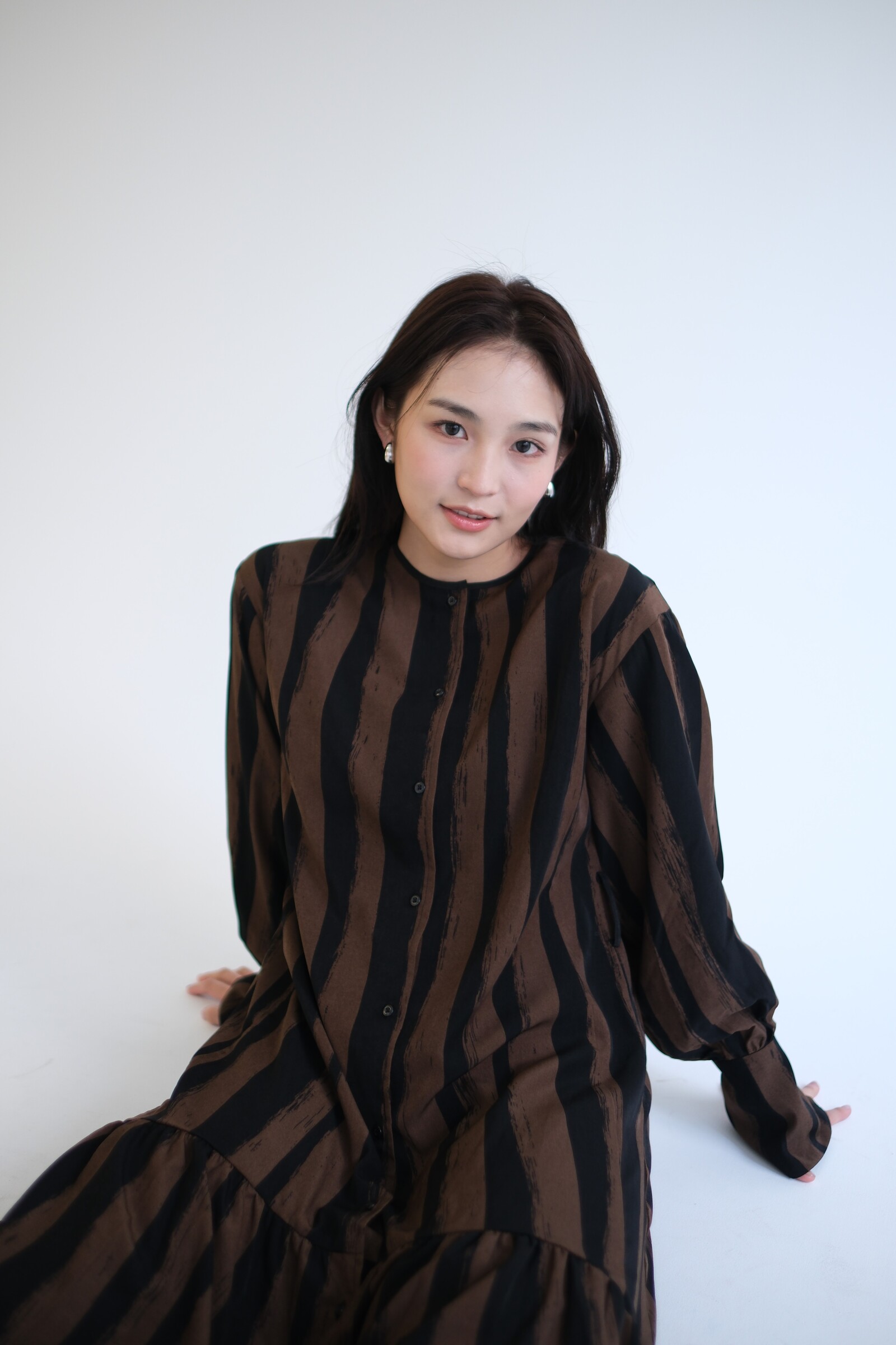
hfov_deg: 37.9
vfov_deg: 54.4
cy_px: 672
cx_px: 448
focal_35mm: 35
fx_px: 1307
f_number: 1.4
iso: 250
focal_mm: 23
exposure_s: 1/250
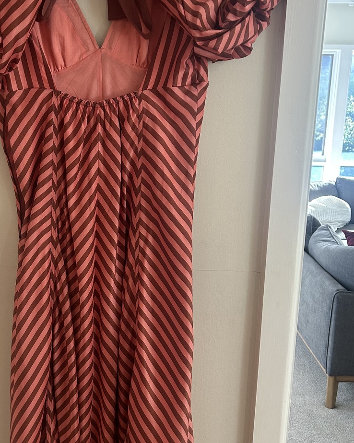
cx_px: 106
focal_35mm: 44
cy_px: 217
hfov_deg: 33.7
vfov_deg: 42.0
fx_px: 576
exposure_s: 1/50
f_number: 1.5
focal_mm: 5.7
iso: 160
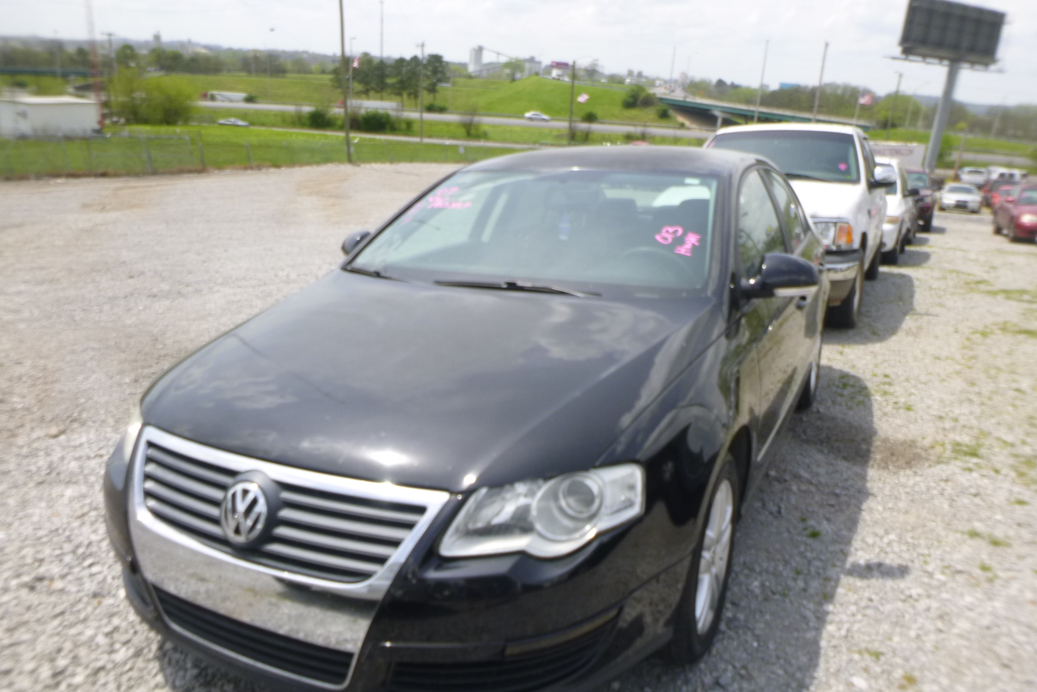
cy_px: 384
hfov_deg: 67.4
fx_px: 778
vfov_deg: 47.9
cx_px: 506
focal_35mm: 27
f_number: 3.9
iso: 100
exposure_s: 1/400
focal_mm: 4.5
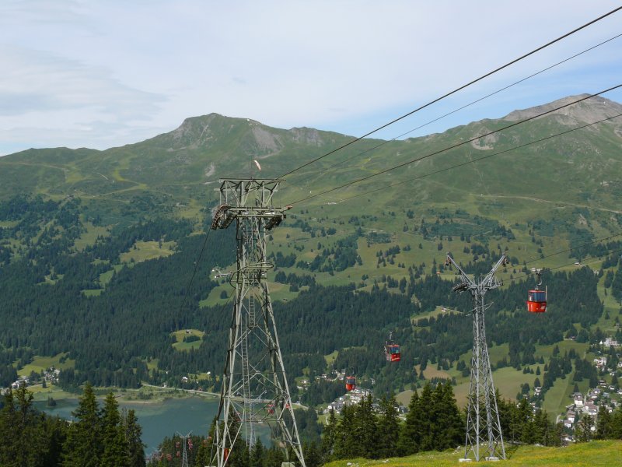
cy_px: 234
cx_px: 311
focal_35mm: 48
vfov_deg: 30.3
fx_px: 862
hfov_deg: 39.7
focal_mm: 10.1
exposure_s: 1/400
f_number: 6.3
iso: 100
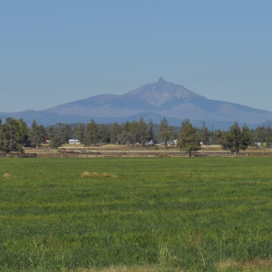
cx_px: 159
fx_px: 1734
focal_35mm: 195
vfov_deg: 9.0
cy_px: 140
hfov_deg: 9.0
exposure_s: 1/100
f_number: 18
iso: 200
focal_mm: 70
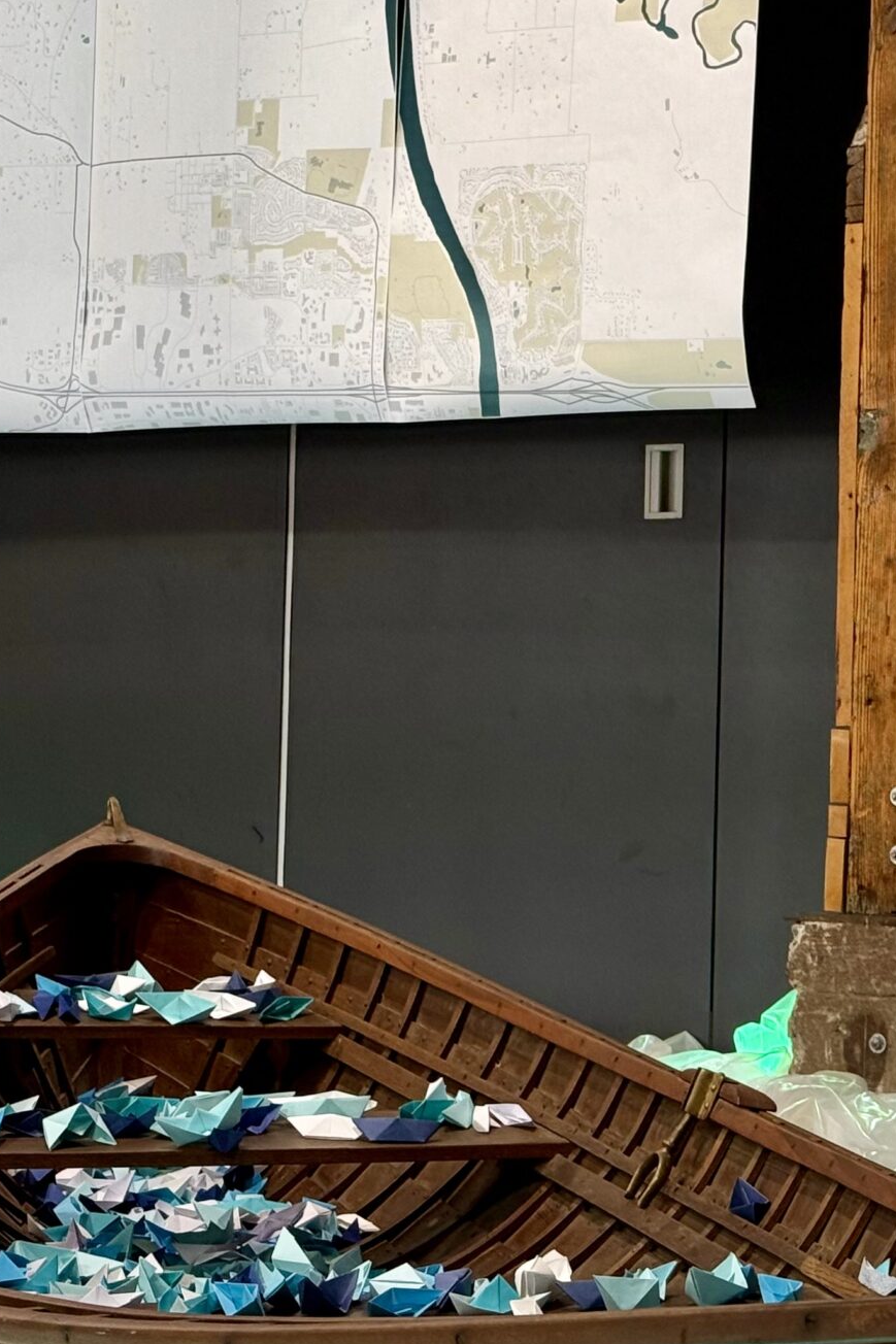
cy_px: 608
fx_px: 3659
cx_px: 661
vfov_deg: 20.8
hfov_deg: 13.9
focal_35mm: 98
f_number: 1.78
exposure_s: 1/59
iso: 160
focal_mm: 6.76
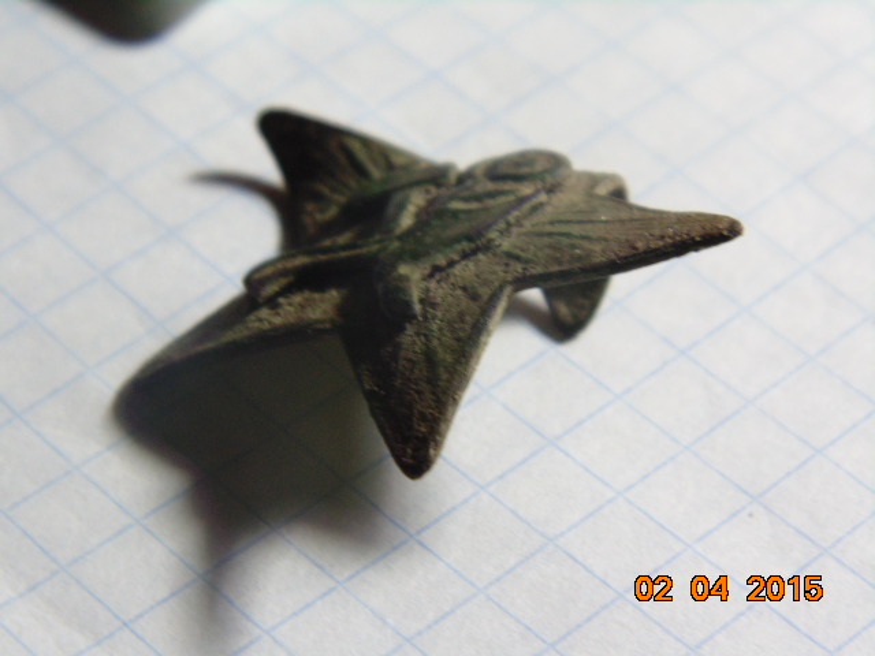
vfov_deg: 11.2
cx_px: 438
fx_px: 3337
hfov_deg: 14.9
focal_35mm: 132
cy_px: 328
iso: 250
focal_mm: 23.6
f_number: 4.7
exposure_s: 1/30
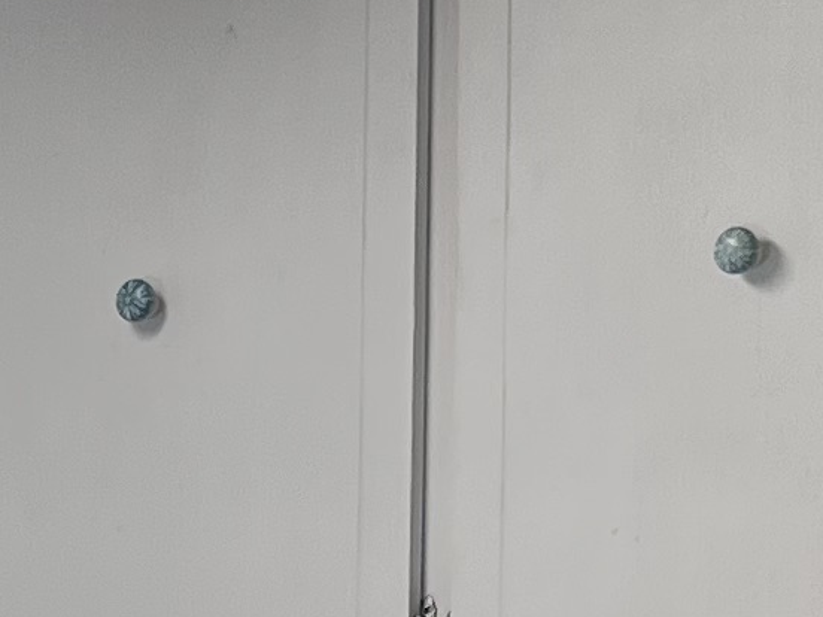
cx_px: -298
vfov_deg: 7.5
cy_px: 1182
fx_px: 4517
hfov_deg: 10.2
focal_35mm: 190
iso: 50
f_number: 1.5
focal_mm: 5.7
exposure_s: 1/146
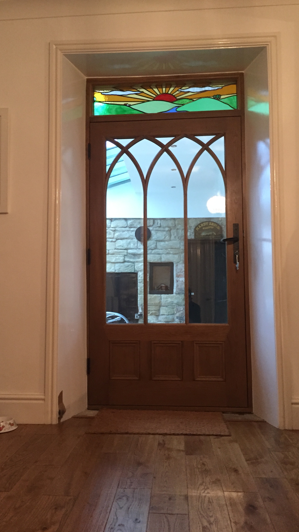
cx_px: 142
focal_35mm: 32
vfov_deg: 61.0
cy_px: 268
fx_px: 451
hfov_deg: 36.7
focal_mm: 4.15
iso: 250
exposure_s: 1/17
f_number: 2.2
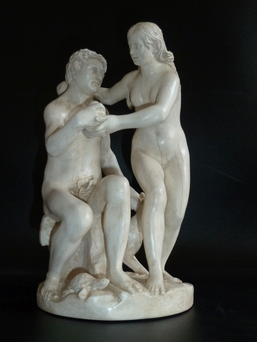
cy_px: 171
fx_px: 416
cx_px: 128
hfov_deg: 34.3
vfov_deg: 44.8
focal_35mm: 42
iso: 250
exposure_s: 1/30
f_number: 3.7
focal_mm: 6.9
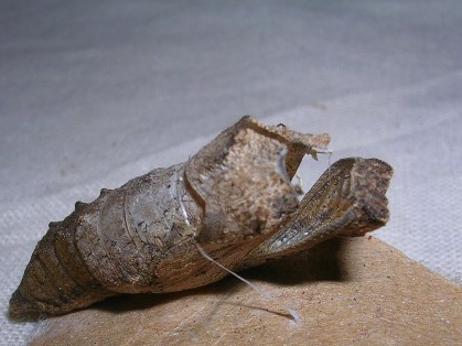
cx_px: 234
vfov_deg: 25.0
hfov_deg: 33.2
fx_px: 774
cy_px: 240
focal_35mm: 58
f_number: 5.6
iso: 50
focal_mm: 5.8
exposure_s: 1/60.1
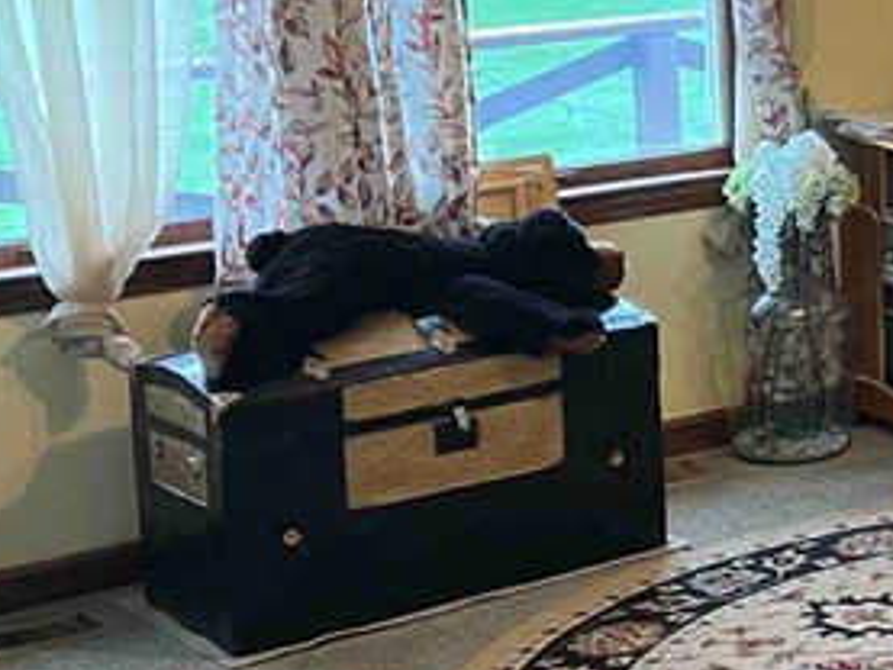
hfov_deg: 17.7
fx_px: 2478
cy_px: 122
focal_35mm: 96
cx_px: 1444
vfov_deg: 15.3
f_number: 1.6
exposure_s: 1/60
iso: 80
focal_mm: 5.1
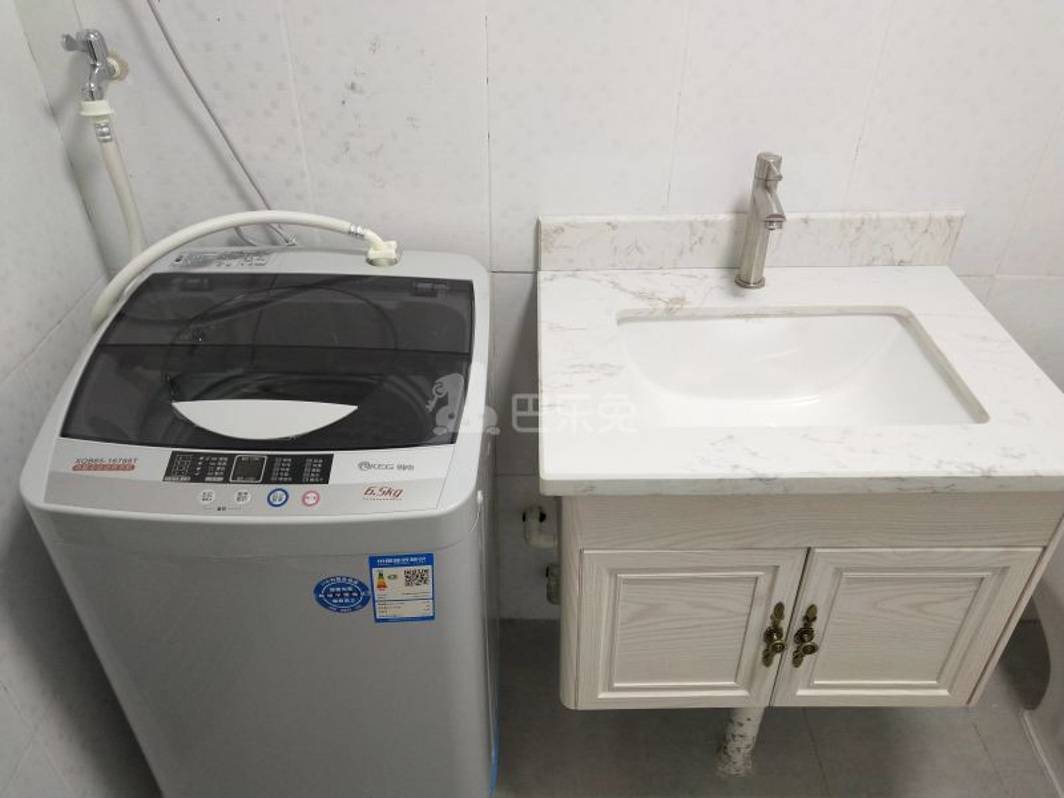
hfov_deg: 60.0
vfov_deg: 46.8
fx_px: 922
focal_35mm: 30
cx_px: 532
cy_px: 399
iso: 196
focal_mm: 3.95
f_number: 1.8
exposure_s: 1/50
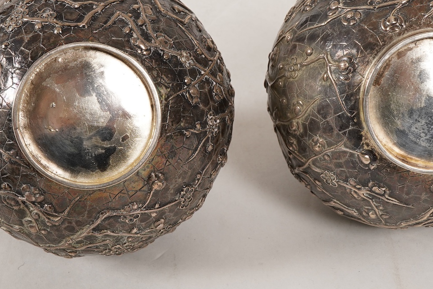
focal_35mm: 73
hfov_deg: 27.7
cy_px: 120
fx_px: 878
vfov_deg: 18.7
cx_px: 247
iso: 400
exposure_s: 1/125
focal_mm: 30
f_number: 22
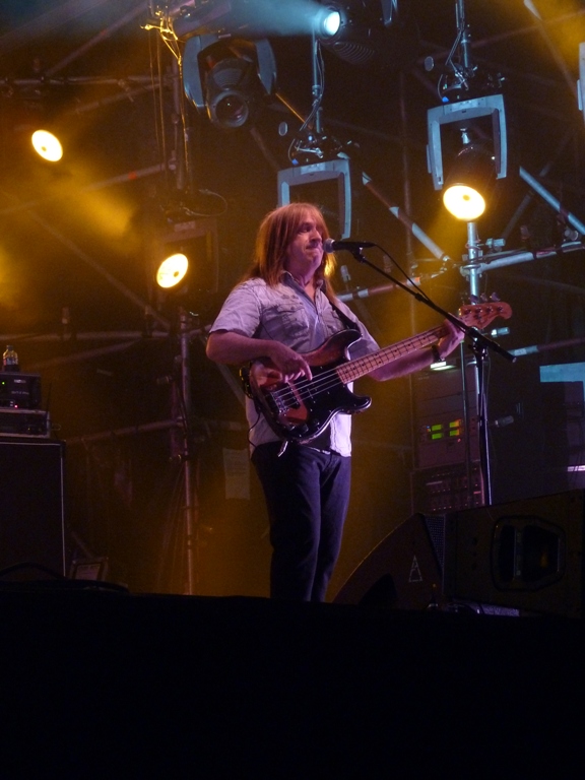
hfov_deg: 13.3
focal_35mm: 111
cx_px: 292
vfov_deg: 17.7
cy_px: 390
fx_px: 2501
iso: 400
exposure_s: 1/40
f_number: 4.4
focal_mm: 18.2
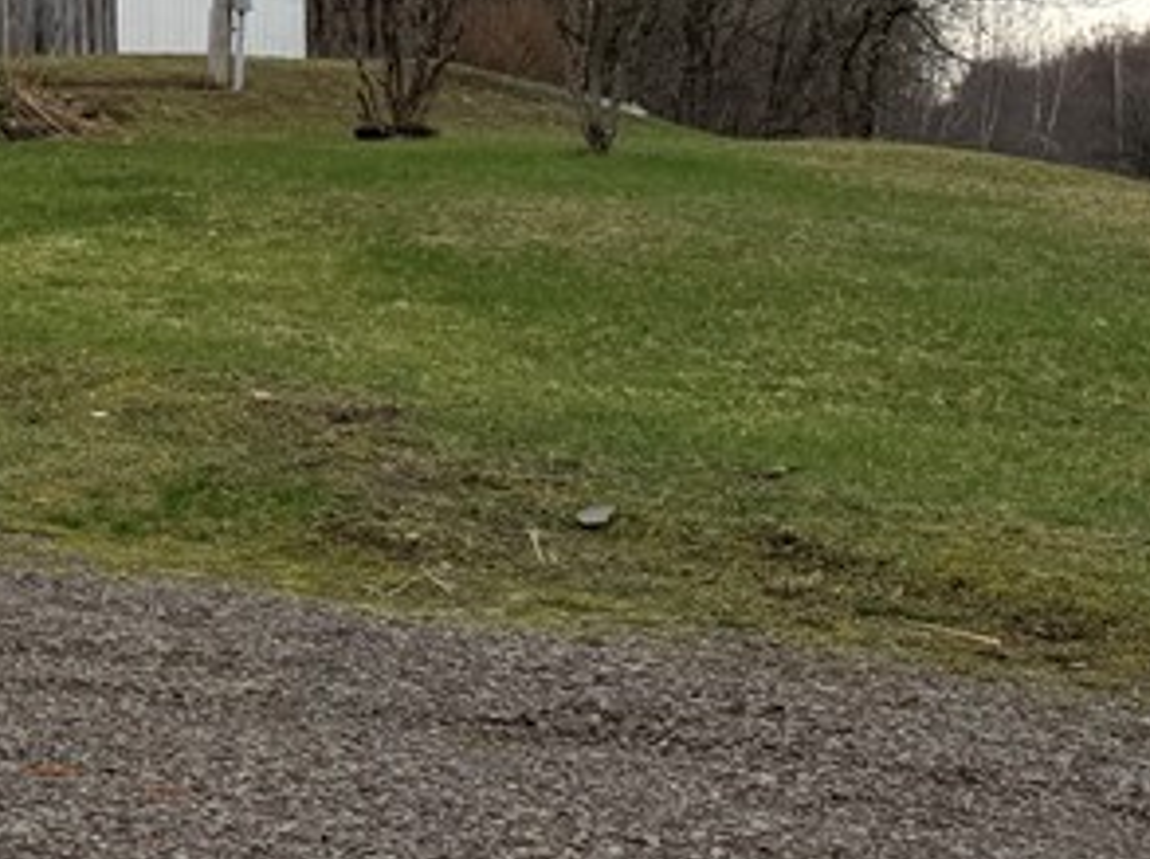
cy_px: 31
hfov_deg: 20.2
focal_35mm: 84
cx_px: -546
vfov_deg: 17.2
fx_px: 2787
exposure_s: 1/464
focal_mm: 6.76
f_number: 1.78
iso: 80
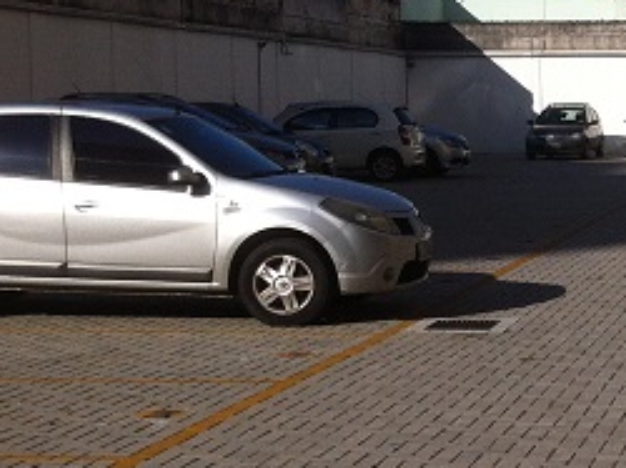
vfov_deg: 13.6
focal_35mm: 109
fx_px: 1969
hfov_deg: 16.8
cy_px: 219
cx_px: 866
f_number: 2.8
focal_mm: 3.85
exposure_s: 1/2320
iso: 80
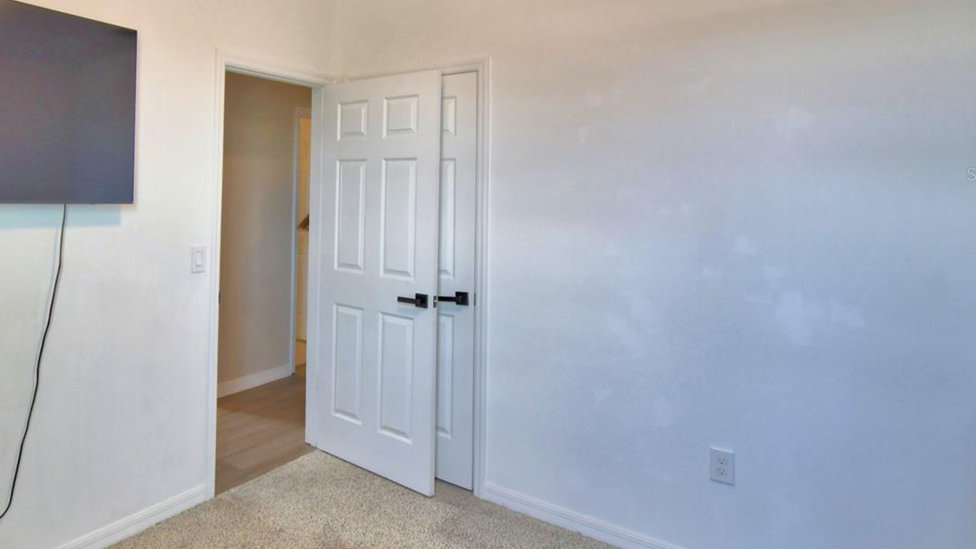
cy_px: 174
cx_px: 332
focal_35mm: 23
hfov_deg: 76.4
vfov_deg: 48.5
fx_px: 595
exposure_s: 1/60
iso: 400
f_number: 4.5
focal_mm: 10
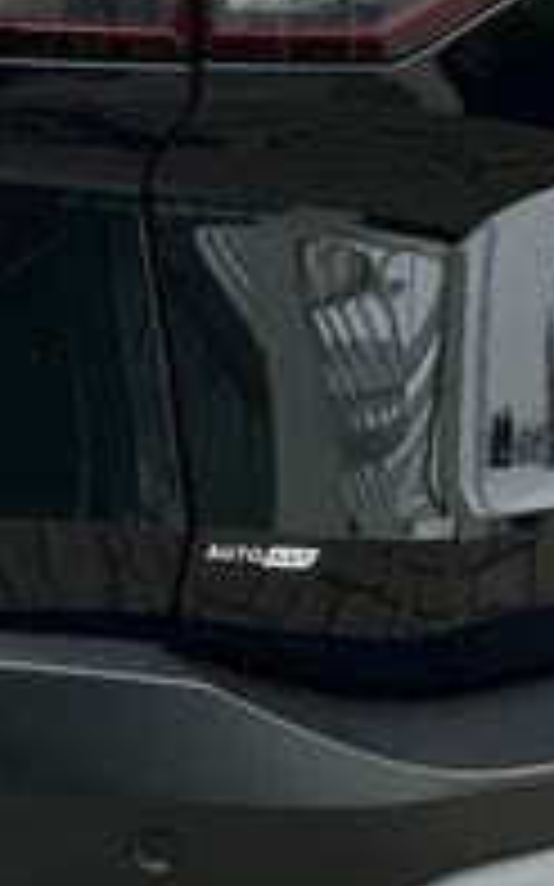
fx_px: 3457
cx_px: -293
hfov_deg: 8.9
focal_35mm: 143
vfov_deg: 14.6
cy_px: 220
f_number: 1.6
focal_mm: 5.1
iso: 50
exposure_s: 1/348
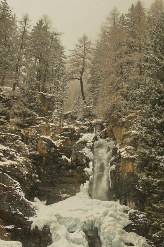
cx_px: 82
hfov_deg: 20.1
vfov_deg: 29.9
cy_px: 124
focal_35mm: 68
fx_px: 463
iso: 400
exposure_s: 1/160
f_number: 11
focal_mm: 45
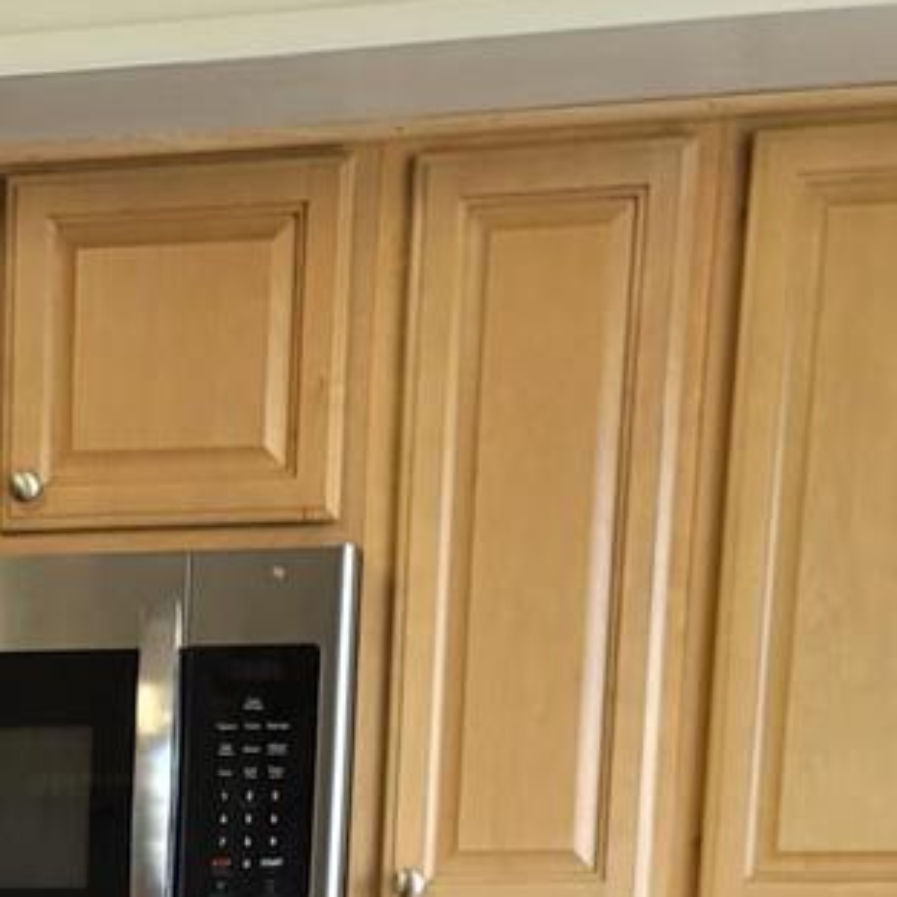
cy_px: 1557
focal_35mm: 109
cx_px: -326
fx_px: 3196
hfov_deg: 15.1
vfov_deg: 14.3
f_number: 1.8
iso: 80
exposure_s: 1/120
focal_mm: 7
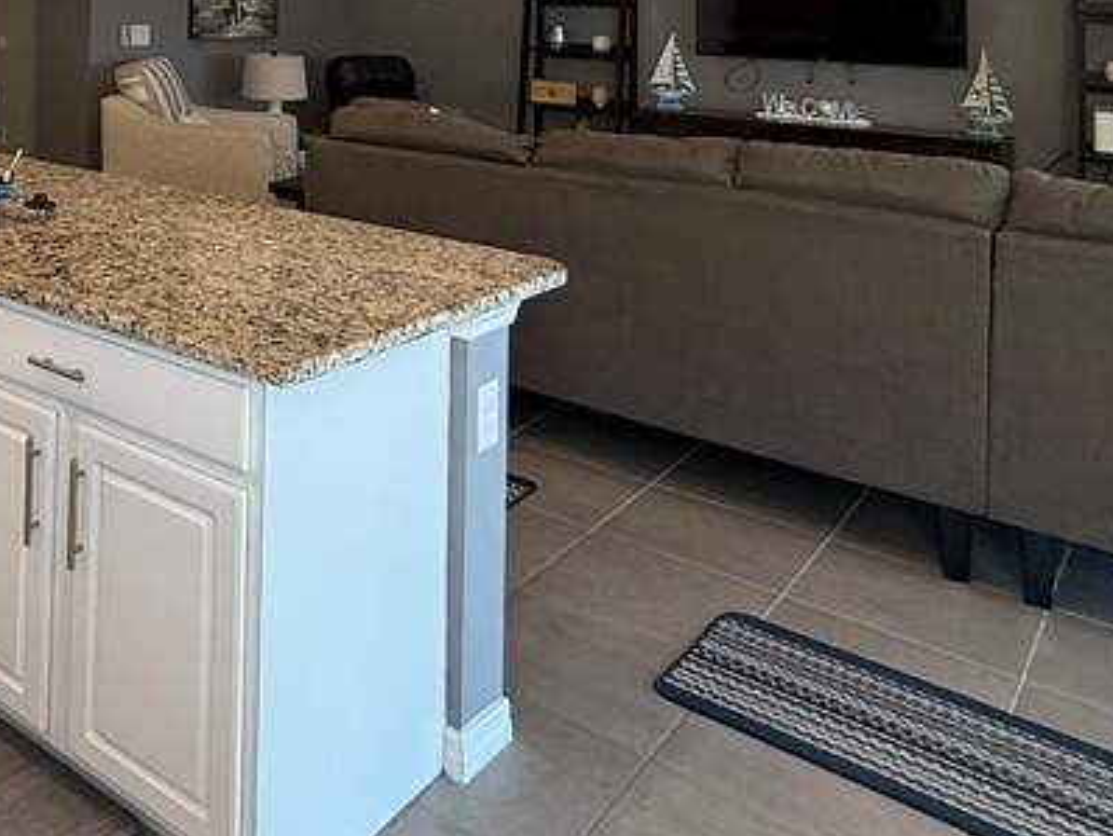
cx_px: 53
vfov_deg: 34.9
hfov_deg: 45.1
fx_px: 1158
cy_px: -53
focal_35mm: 36
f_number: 2.2
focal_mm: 2.22
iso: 200
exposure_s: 1/120
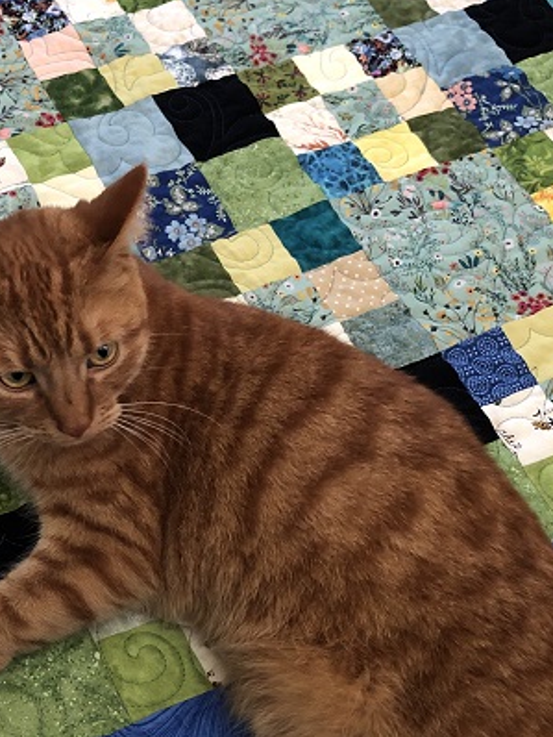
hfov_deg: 29.6
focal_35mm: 48
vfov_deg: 39.4
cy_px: 452
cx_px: 109
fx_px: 1021
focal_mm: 3.99
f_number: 1.8
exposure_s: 1/13
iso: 100
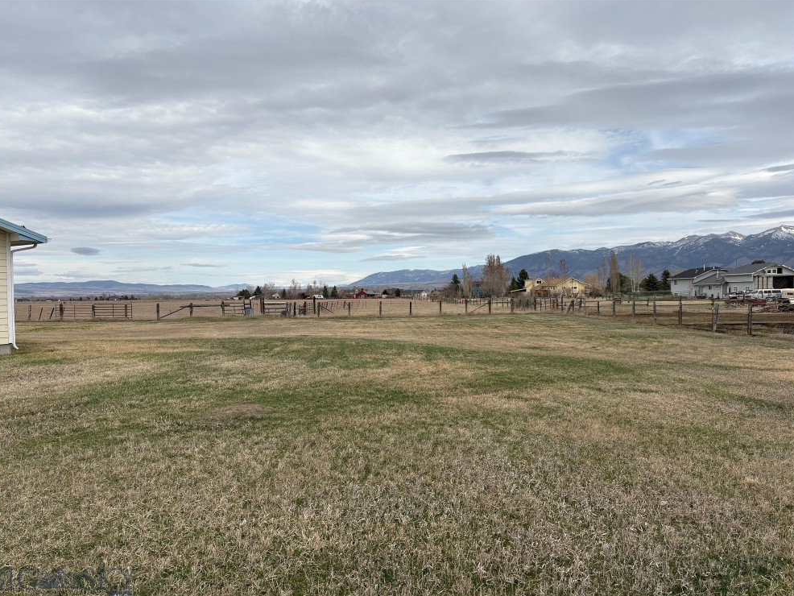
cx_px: 392
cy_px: 304
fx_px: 619
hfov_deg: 65.3
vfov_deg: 51.4
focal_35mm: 27
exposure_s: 1/4329
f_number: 1.6
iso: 50
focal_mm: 5.96
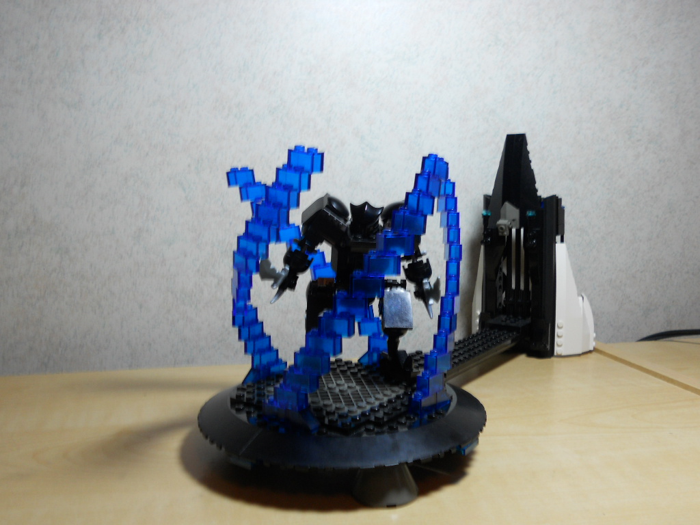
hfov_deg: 56.8
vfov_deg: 44.2
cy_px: 262
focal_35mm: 32
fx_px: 647
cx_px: 350
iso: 100
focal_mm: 5.8
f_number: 3.5
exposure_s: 1/30
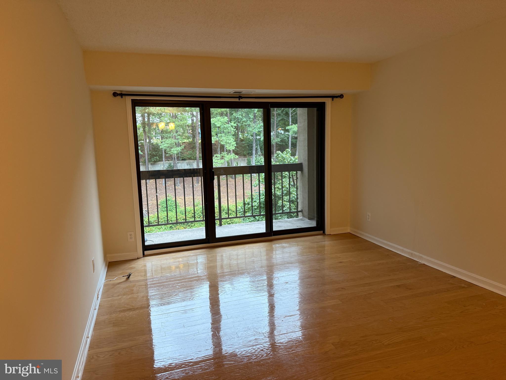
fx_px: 351
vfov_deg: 56.8
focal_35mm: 24
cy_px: 190
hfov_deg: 71.6
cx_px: 253
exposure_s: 1/60
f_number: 1.78
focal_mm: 6.76
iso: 250
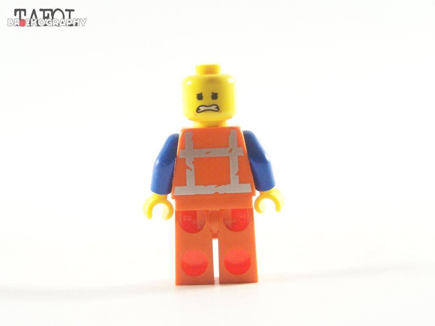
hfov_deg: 23.8
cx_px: 218
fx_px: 1030
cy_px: 163
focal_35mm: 82
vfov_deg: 18.0
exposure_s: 1/60
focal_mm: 13.7
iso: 400
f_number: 3.2
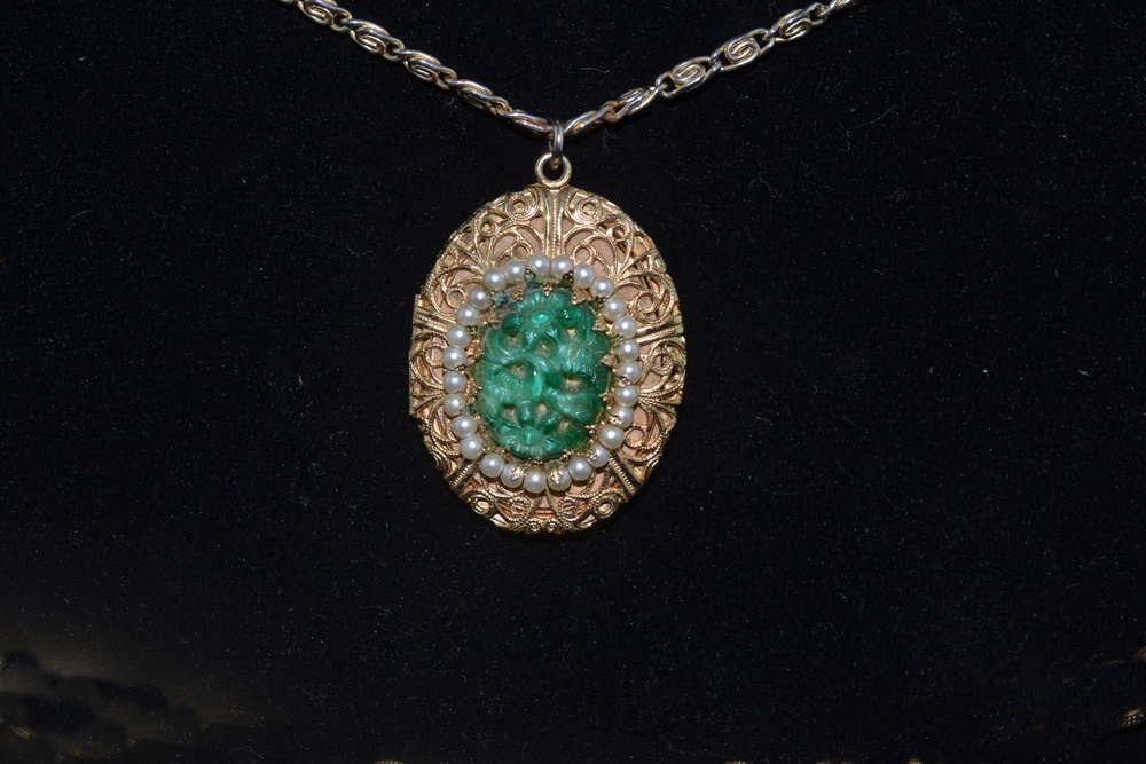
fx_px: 1910
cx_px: 573
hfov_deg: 33.4
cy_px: 382
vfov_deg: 22.6
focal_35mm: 60
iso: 100
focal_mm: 40
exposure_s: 1/60
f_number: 8
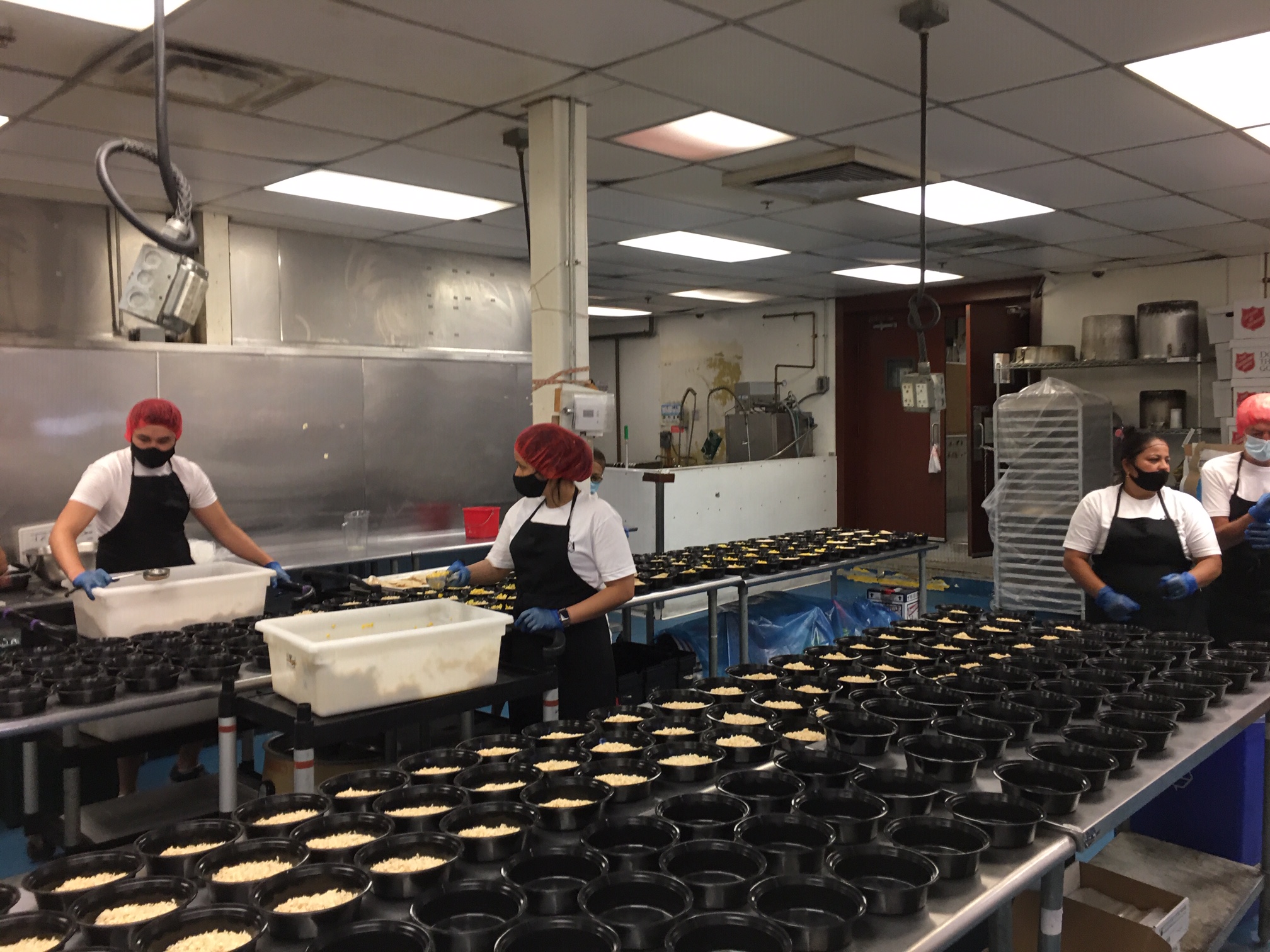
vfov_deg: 48.2
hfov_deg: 61.7
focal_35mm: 29
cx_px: 635
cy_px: 476
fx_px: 1064
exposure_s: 1/15
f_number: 2.2
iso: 40
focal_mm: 4.15
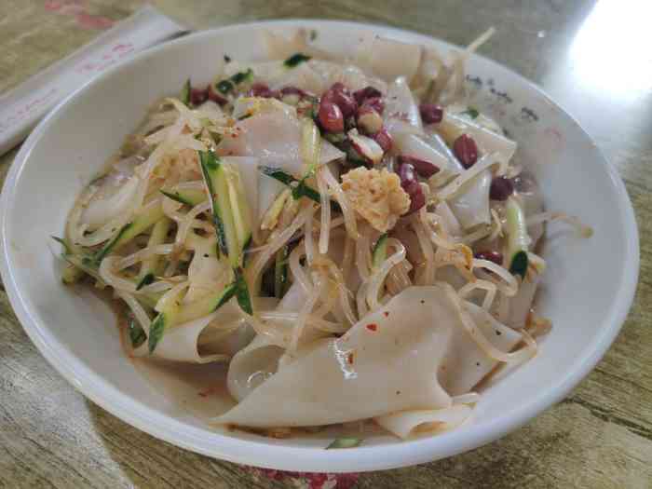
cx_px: 326
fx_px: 490
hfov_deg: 67.3
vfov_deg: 53.1
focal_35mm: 26
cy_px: 244
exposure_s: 1/100
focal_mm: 4.75
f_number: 1.75
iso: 126
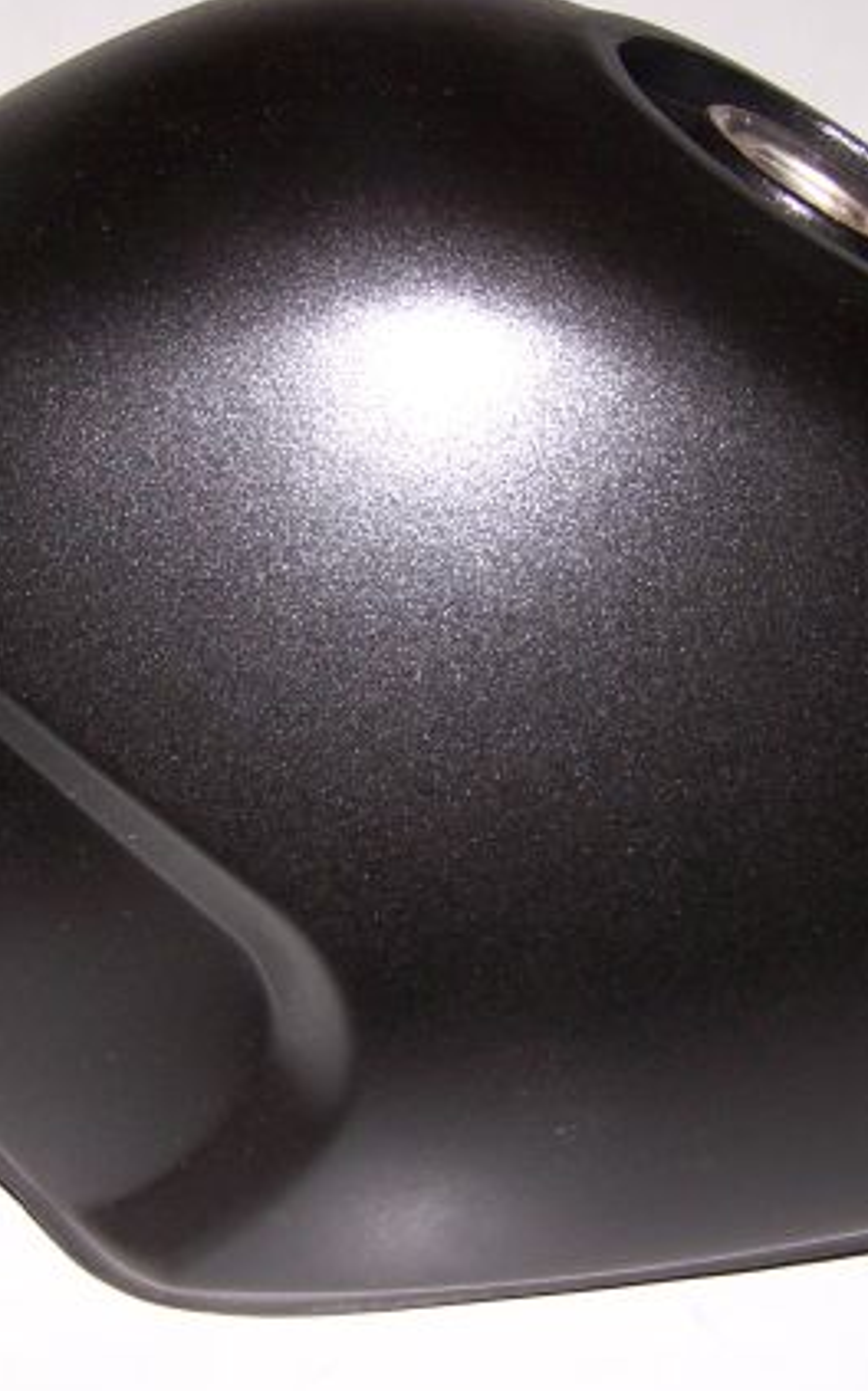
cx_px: 418
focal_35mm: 61
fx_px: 2311
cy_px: 700
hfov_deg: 21.3
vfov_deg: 33.5
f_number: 2.8
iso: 140
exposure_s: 1/60
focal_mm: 6.3
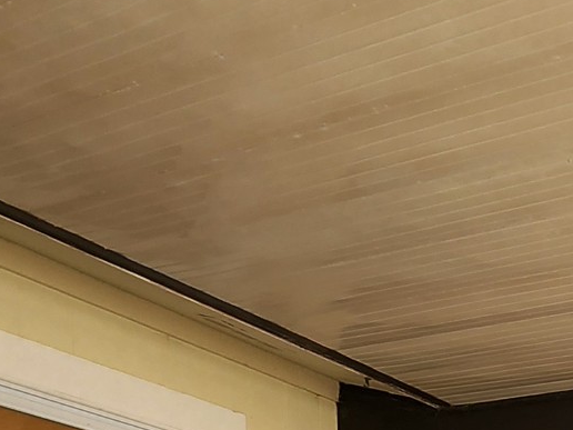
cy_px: 741
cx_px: 647
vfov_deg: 18.8
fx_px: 1043
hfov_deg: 27.8
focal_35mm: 63
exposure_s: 1/60
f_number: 2.2
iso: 50
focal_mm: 2.2
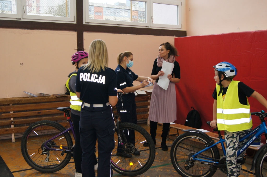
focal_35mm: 42
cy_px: 88
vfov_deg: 31.8
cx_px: 134
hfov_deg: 46.5
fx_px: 311
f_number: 4.5
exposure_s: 1/60
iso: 800
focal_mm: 28
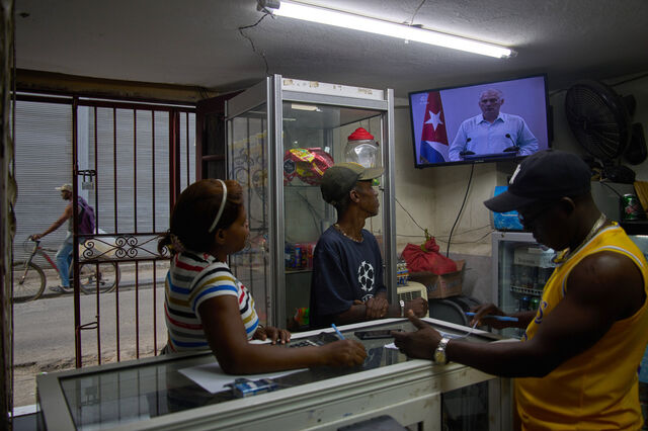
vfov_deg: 46.4
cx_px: 324
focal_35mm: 28
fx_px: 504
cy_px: 216
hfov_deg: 65.5
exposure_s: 1/125
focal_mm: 28
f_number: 2.8
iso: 100
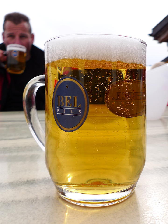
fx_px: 155
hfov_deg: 56.8
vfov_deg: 71.6
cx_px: 84
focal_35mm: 24
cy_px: 112
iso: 100
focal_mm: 5.1
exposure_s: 1/2000
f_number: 2
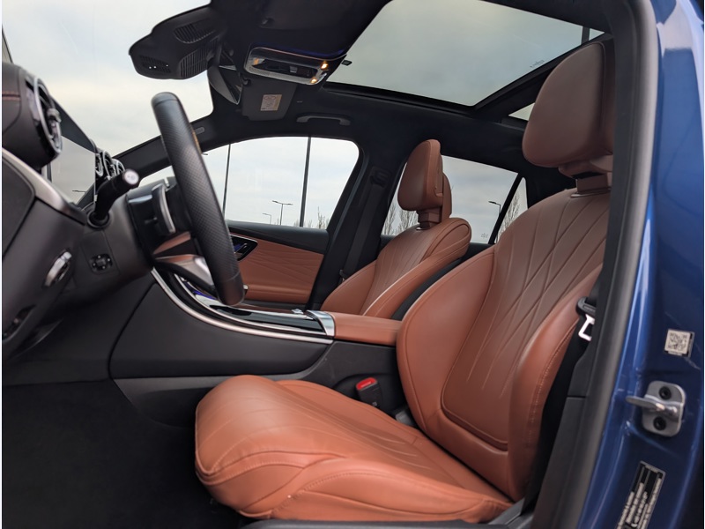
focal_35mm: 24
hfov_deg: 71.6
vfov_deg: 56.8
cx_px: 352
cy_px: 264
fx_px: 489
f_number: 1.68
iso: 88
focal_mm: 6.9
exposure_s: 1/311
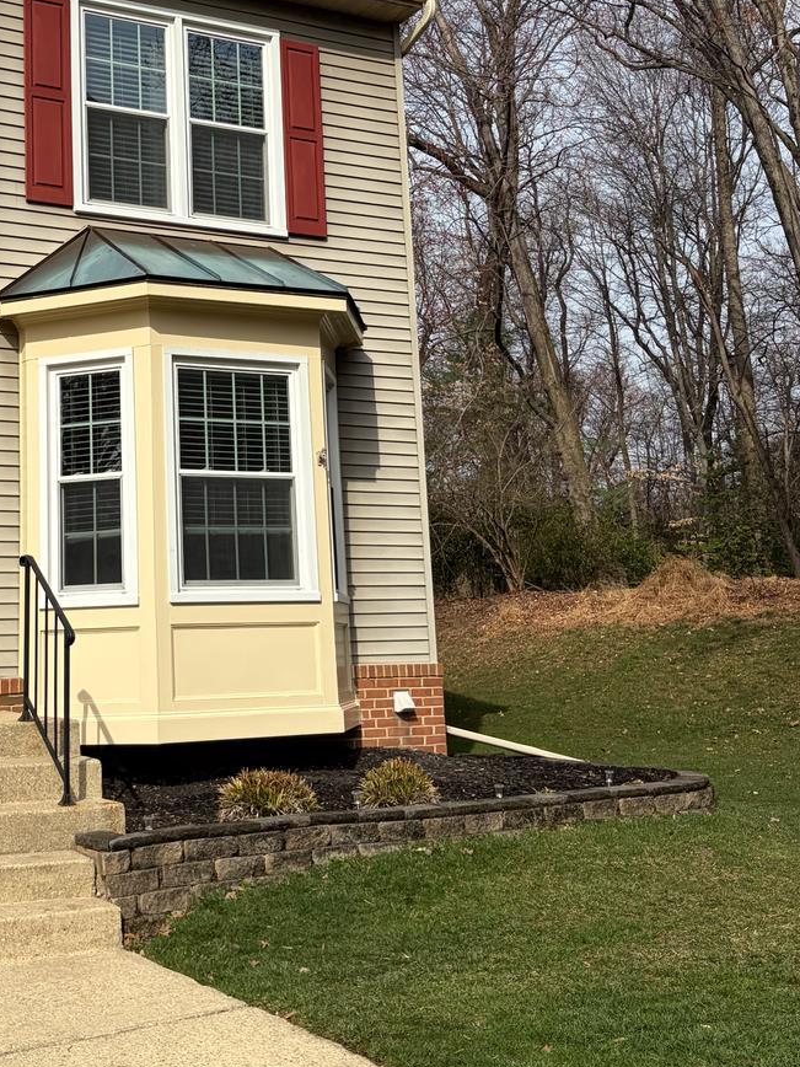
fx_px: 1417
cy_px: 382
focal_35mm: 46
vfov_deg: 40.9
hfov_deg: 30.9
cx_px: 190
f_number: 1.6
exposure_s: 1/6993
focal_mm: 5.96
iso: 64
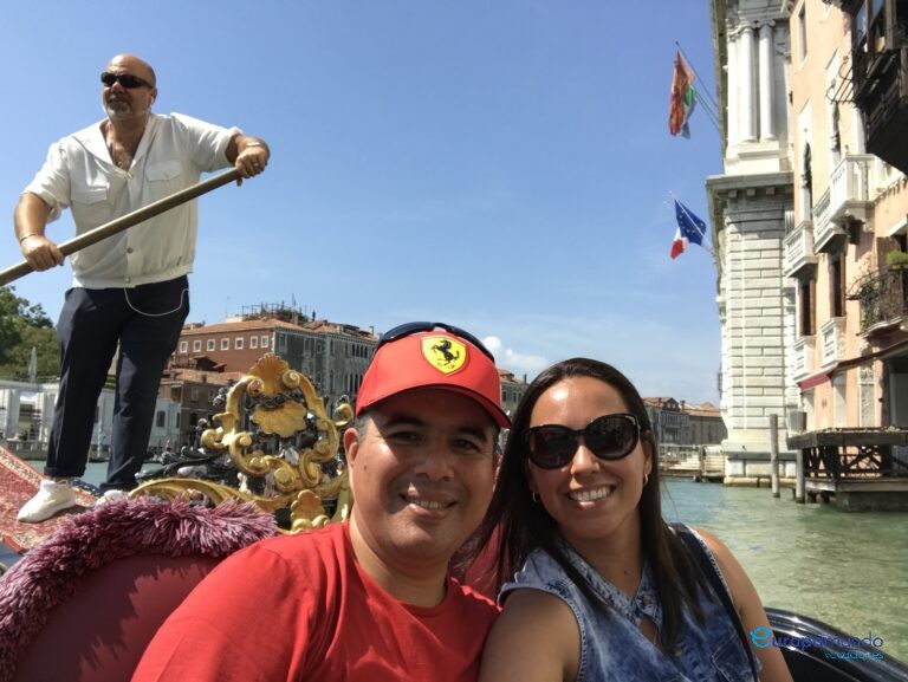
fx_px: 840
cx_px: 454
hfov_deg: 56.8
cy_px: 341
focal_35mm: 32
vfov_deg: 44.2
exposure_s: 1/842
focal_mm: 2.87
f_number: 2.2
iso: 25
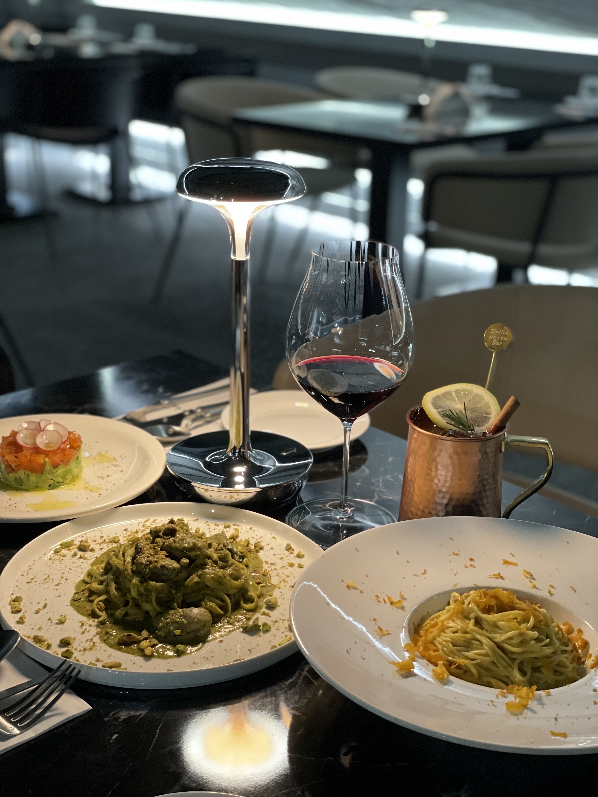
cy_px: 398
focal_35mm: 52
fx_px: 1198
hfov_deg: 28.0
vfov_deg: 36.8
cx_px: 299
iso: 320
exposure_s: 1/40
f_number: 2
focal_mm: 6
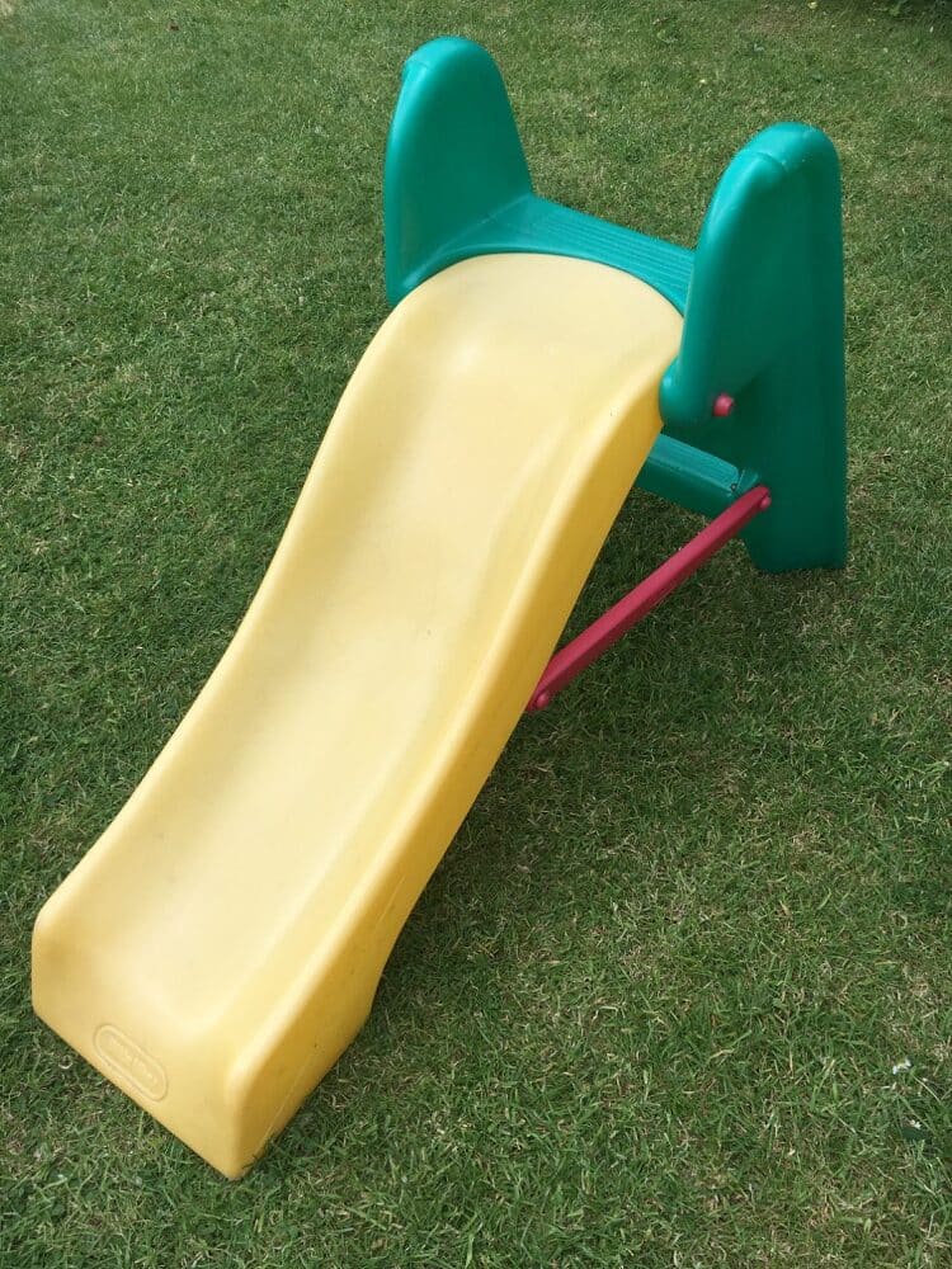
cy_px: 634
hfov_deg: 48.2
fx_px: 1063
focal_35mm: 29
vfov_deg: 61.7
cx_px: 476
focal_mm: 4.15
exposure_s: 1/490
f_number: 2.2
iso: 25
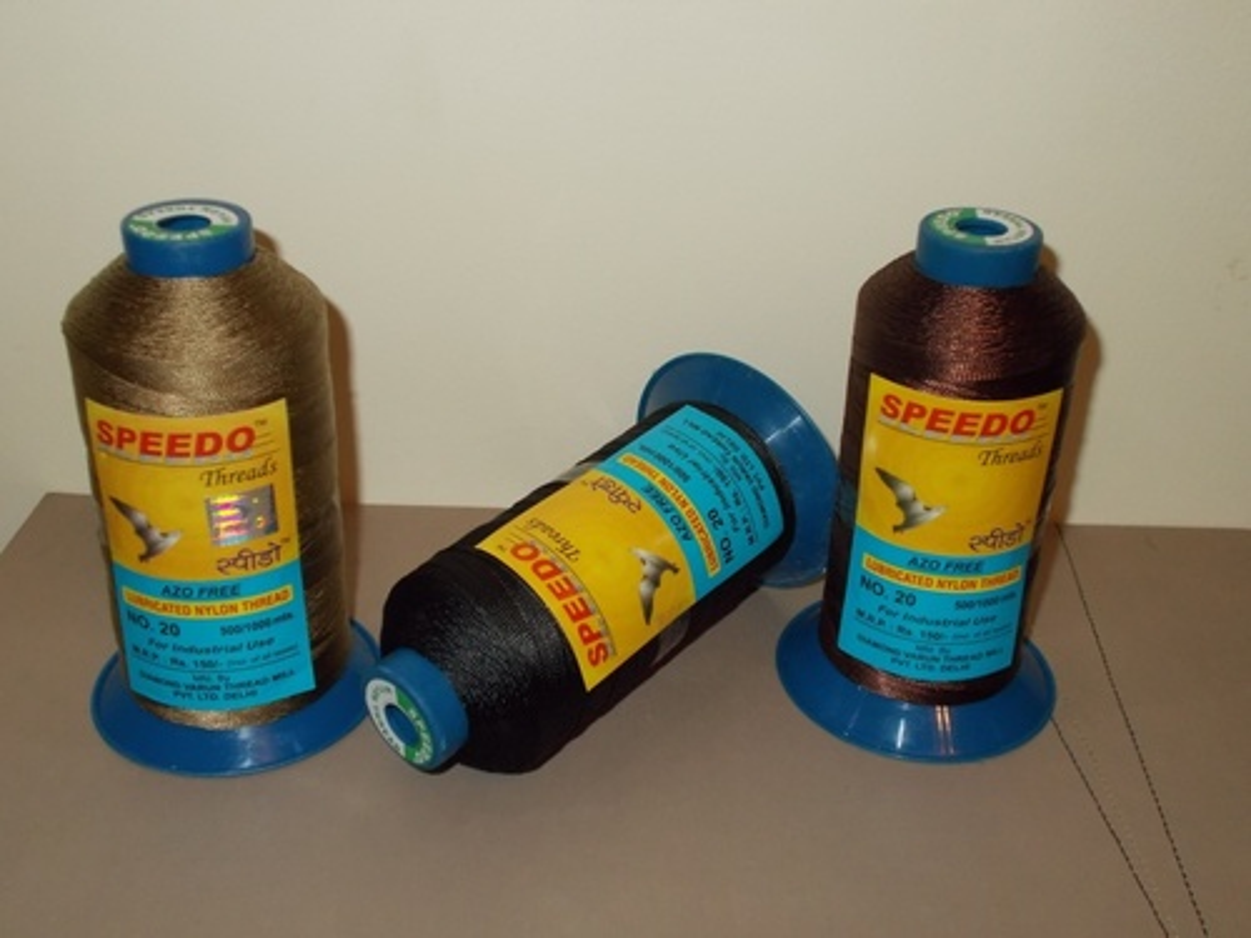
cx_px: 626
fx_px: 1409
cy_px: 469
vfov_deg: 36.8
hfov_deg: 47.9
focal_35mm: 39
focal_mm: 6.9
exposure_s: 1/30
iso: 200
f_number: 3.9
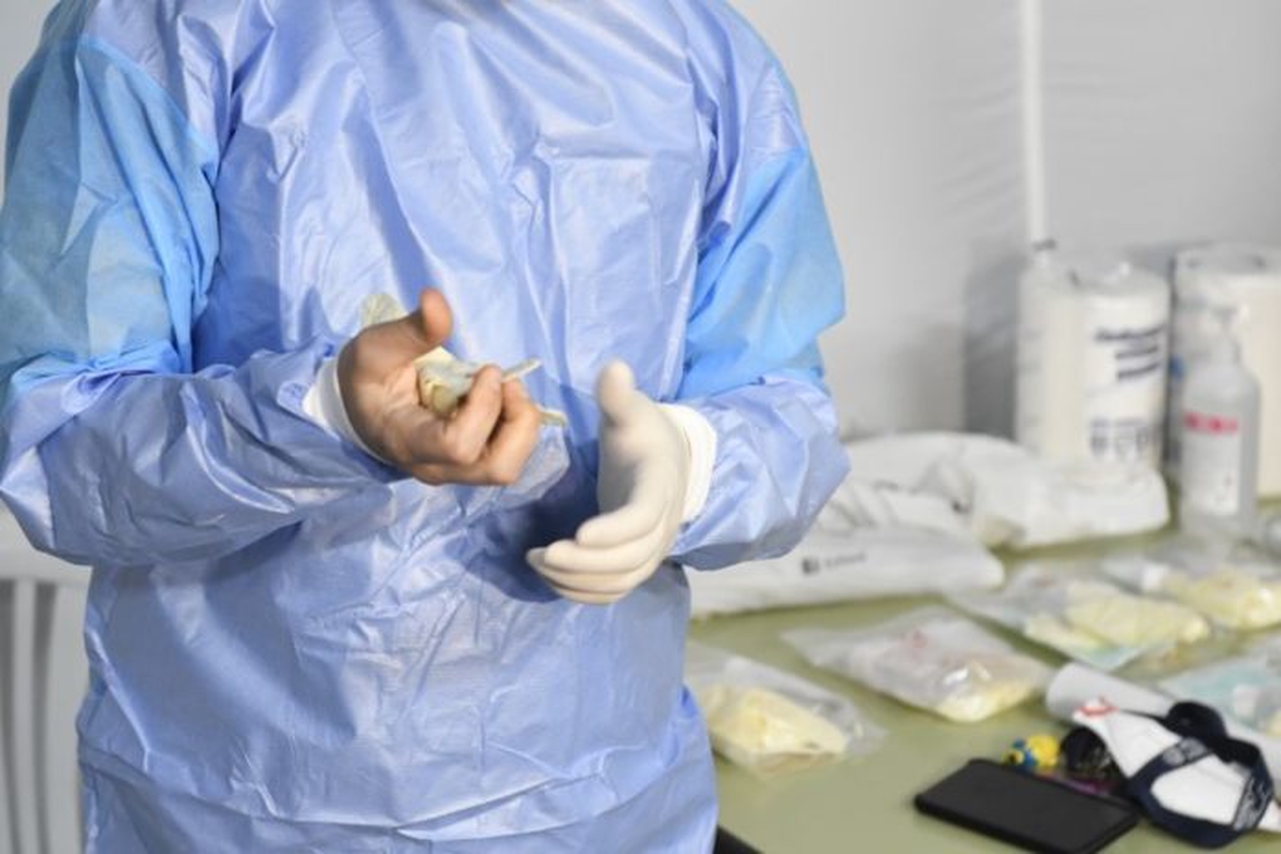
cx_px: 640
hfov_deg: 19.5
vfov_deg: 13.0
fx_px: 3736
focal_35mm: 105
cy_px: 427
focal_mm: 70
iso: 2500
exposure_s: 1/100
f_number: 3.5
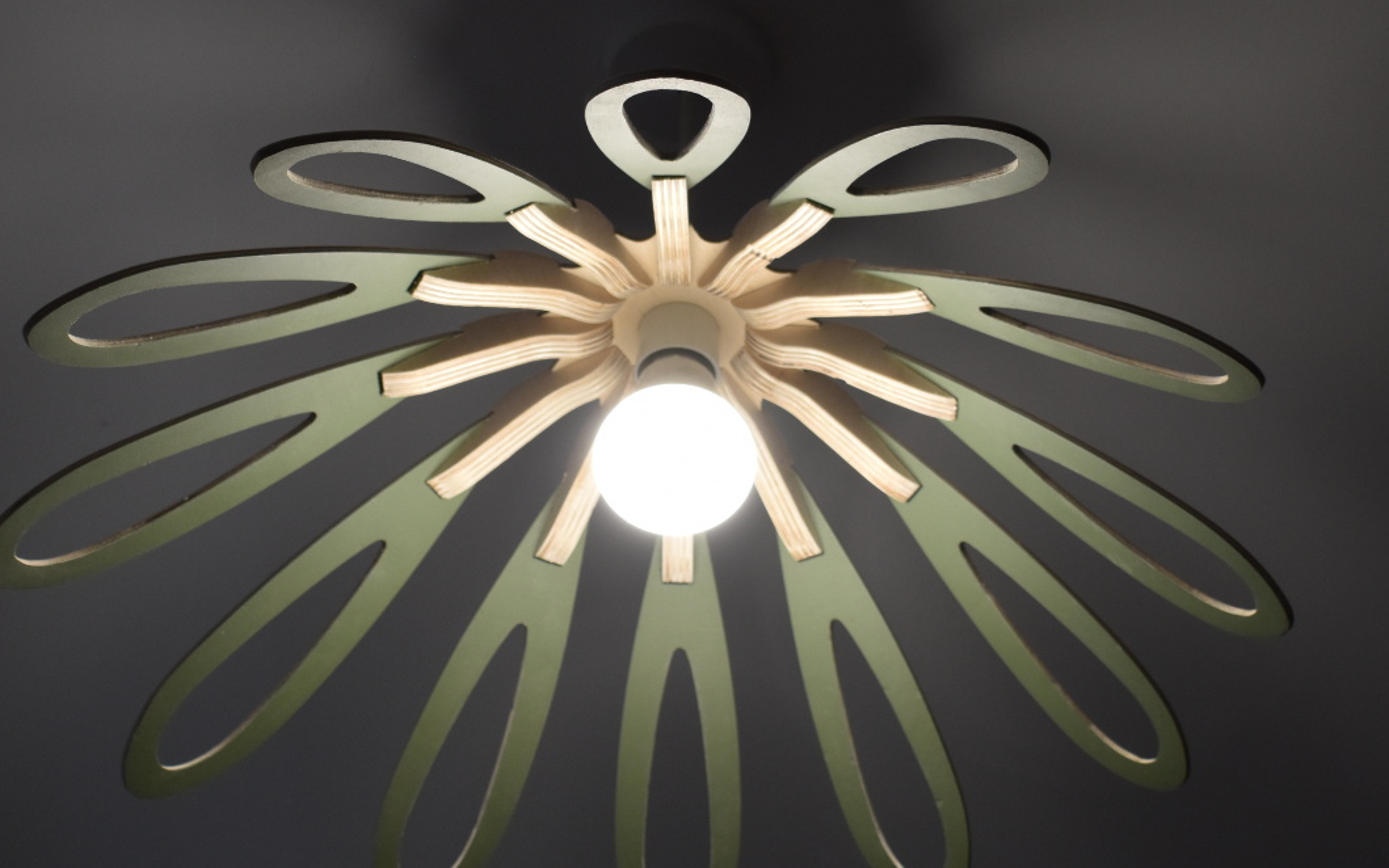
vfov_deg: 28.6
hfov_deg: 44.3
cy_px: 486
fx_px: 1704
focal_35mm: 45
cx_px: 628
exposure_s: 1/125
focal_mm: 26
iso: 400
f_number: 5.6
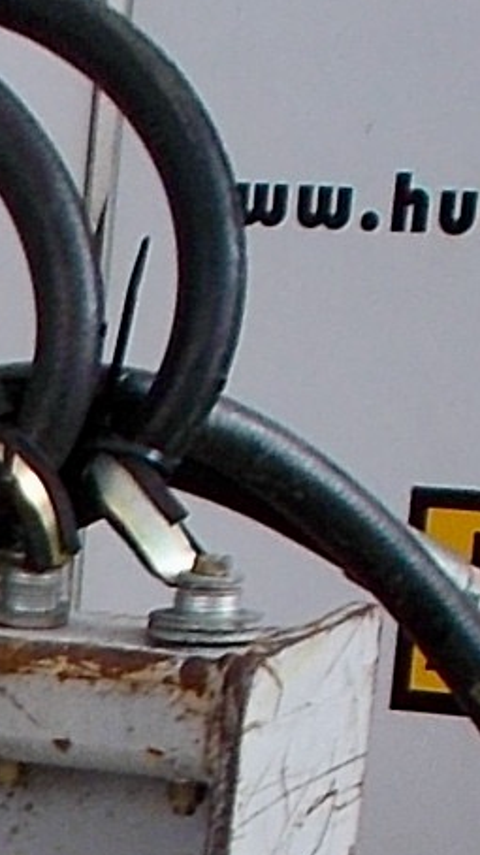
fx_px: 5437
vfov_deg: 8.6
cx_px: -1416
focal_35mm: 240
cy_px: 1595
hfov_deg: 4.6
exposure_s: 1/40
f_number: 4.2
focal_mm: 7.9
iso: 80
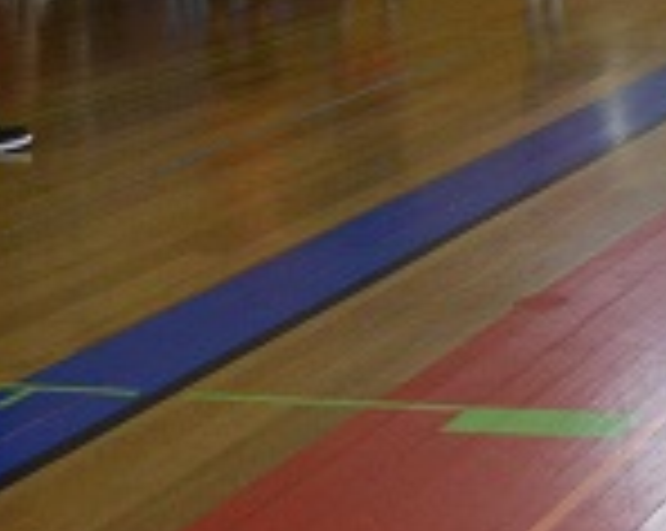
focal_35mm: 122
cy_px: -346
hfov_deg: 15.1
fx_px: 2402
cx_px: 860
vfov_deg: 11.9
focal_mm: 32
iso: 6400
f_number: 5
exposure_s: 1/400
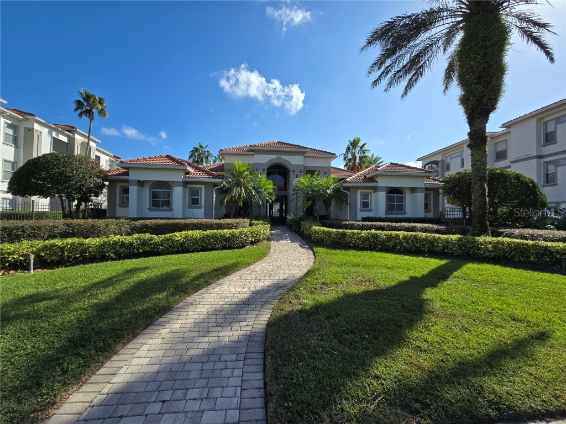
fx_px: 213
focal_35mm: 13
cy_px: 212
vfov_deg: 89.9
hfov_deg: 106.2
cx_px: 283
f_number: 2.2
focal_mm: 2.2
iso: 50
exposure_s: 1/2175
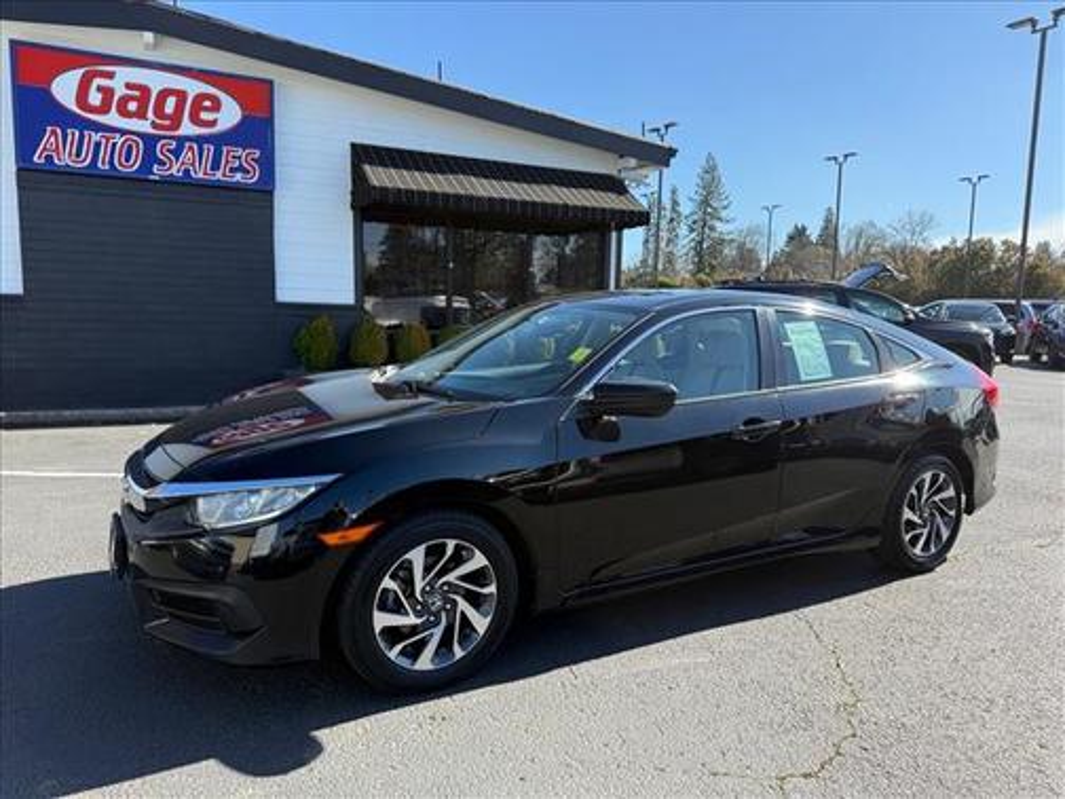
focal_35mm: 24
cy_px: 400
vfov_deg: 56.8
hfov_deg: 71.6
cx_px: 532
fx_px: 738
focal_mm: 6.76
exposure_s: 1/2525
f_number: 1.78
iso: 100
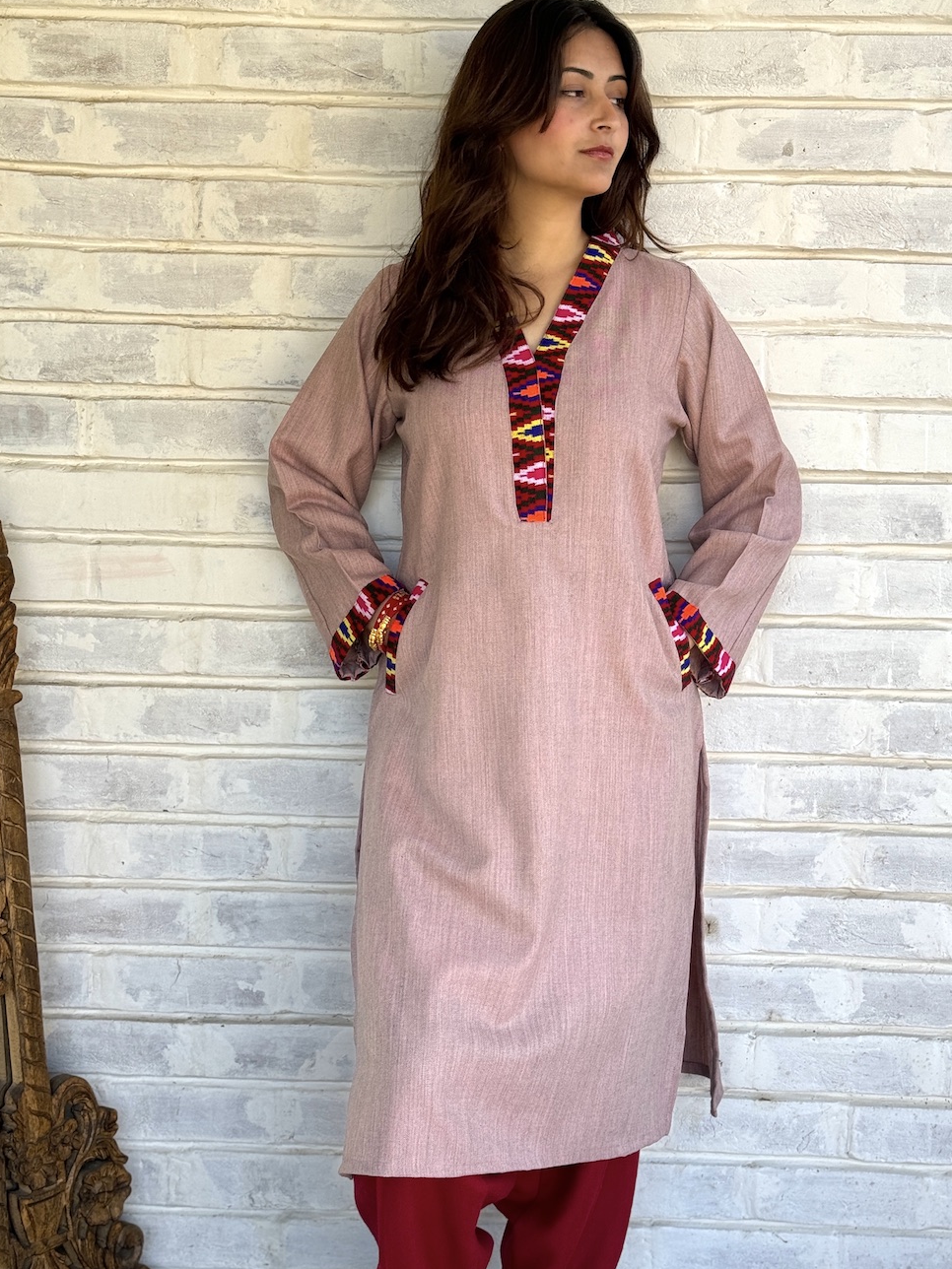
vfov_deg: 36.2
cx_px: 516
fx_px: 1943
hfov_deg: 27.5
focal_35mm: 53
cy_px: 601
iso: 64
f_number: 1.78
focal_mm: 6.76
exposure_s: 1/242
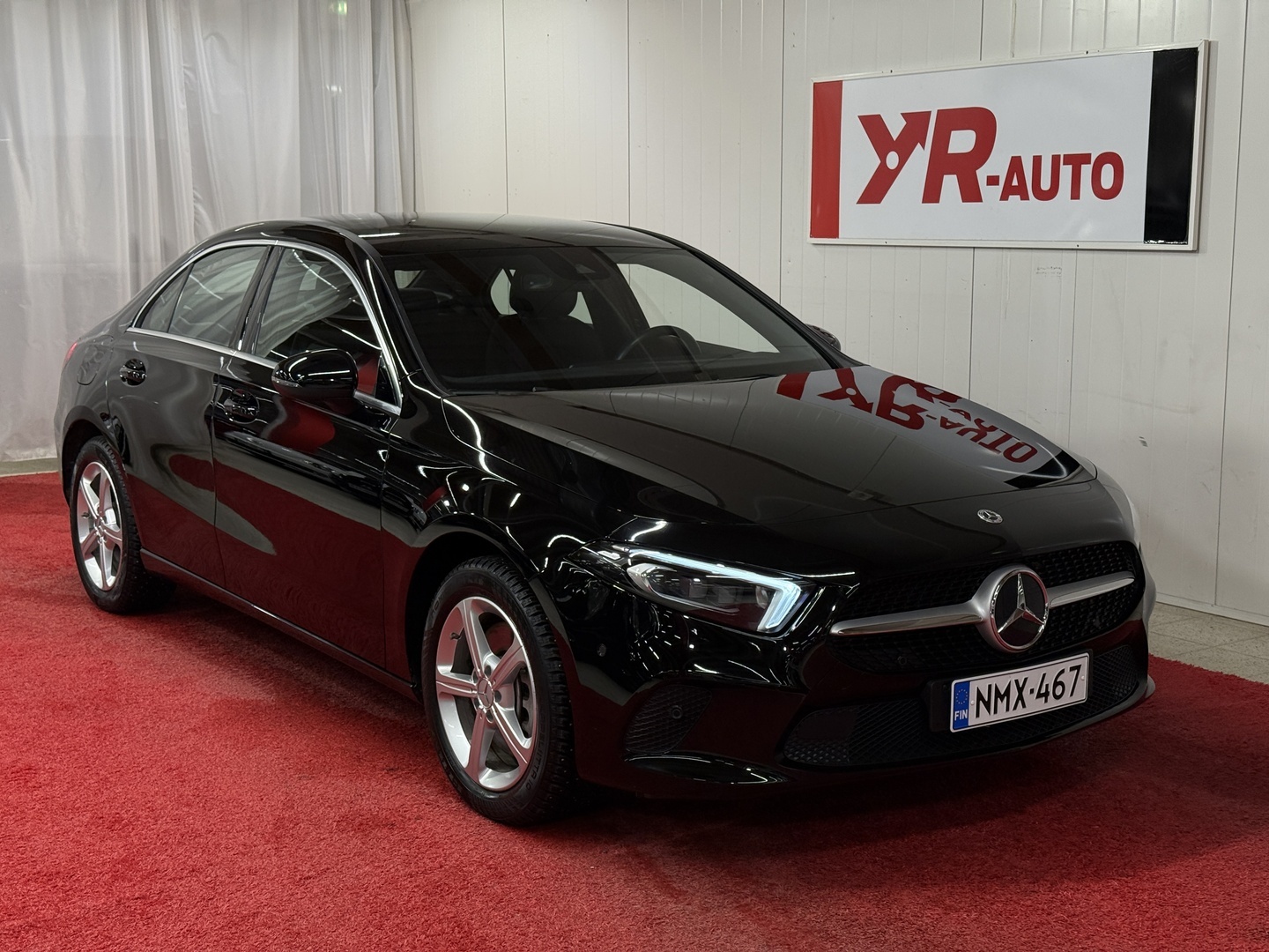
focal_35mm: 48
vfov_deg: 30.3
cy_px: 476
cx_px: 634
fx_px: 1760
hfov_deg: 39.7
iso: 125
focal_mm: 6.76
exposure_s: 1/153
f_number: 1.78
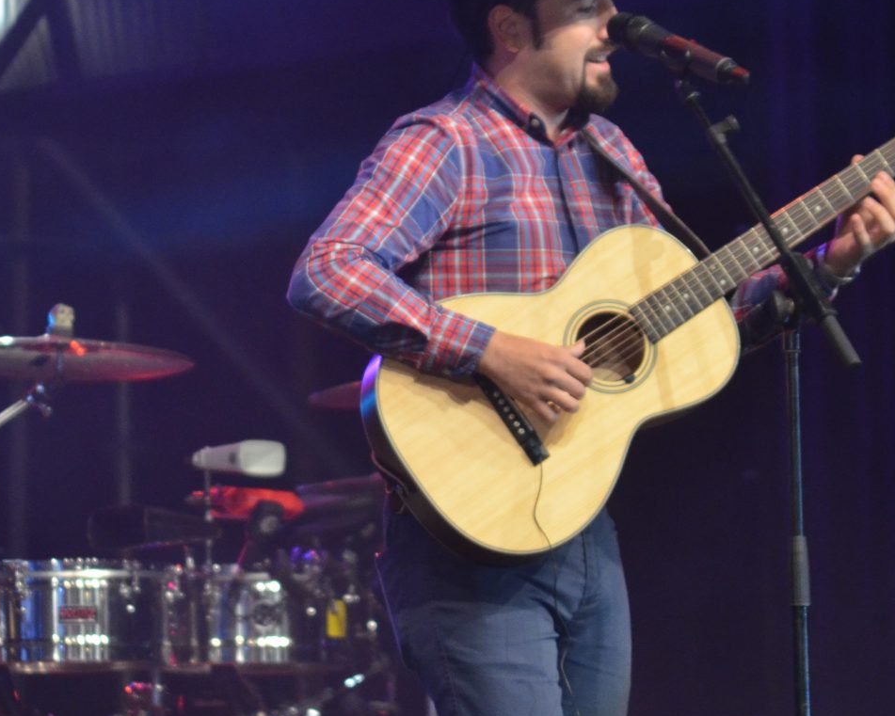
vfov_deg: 4.1
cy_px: 355
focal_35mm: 378
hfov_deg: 5.1
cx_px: 248
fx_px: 10014
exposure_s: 1/200
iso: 1600
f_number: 4.8
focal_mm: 125
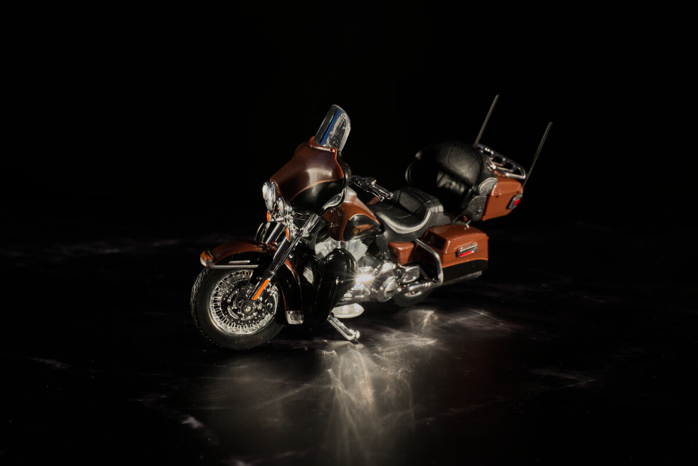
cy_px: 233
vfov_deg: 27.0
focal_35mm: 50
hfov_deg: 39.6
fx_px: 969
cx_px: 349
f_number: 14
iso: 100
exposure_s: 1/2
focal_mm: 50
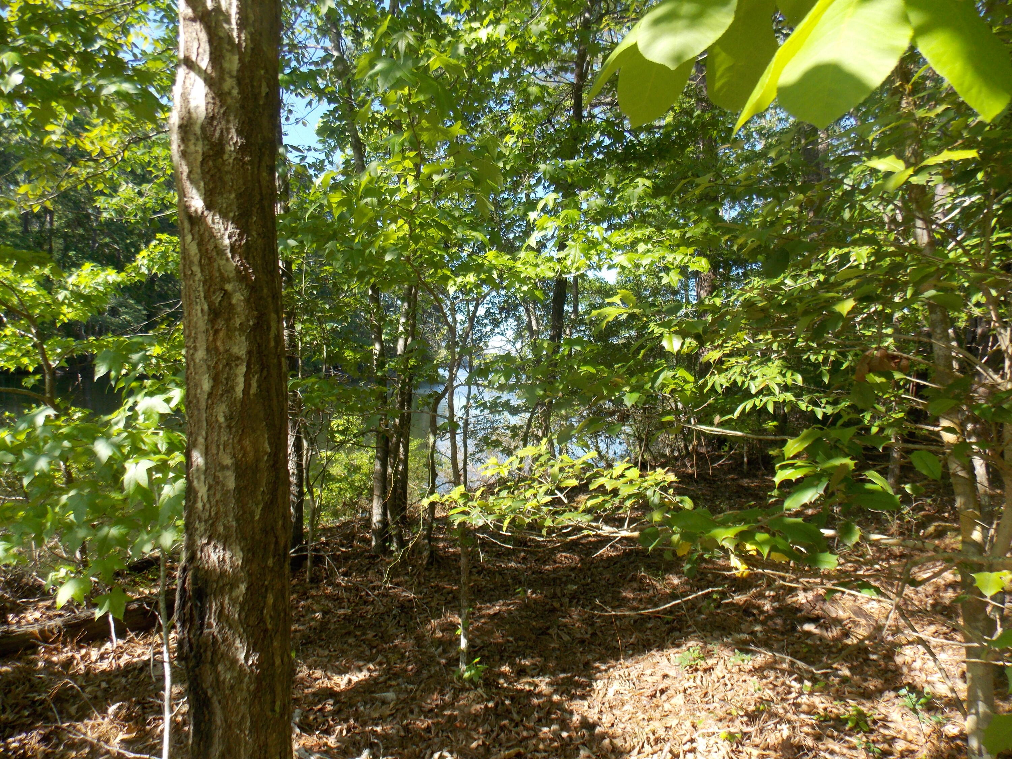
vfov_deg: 58.9
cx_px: 506
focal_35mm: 23
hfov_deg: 73.9
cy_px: 380
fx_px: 672
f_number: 3.1
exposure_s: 1/250
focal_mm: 4
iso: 80
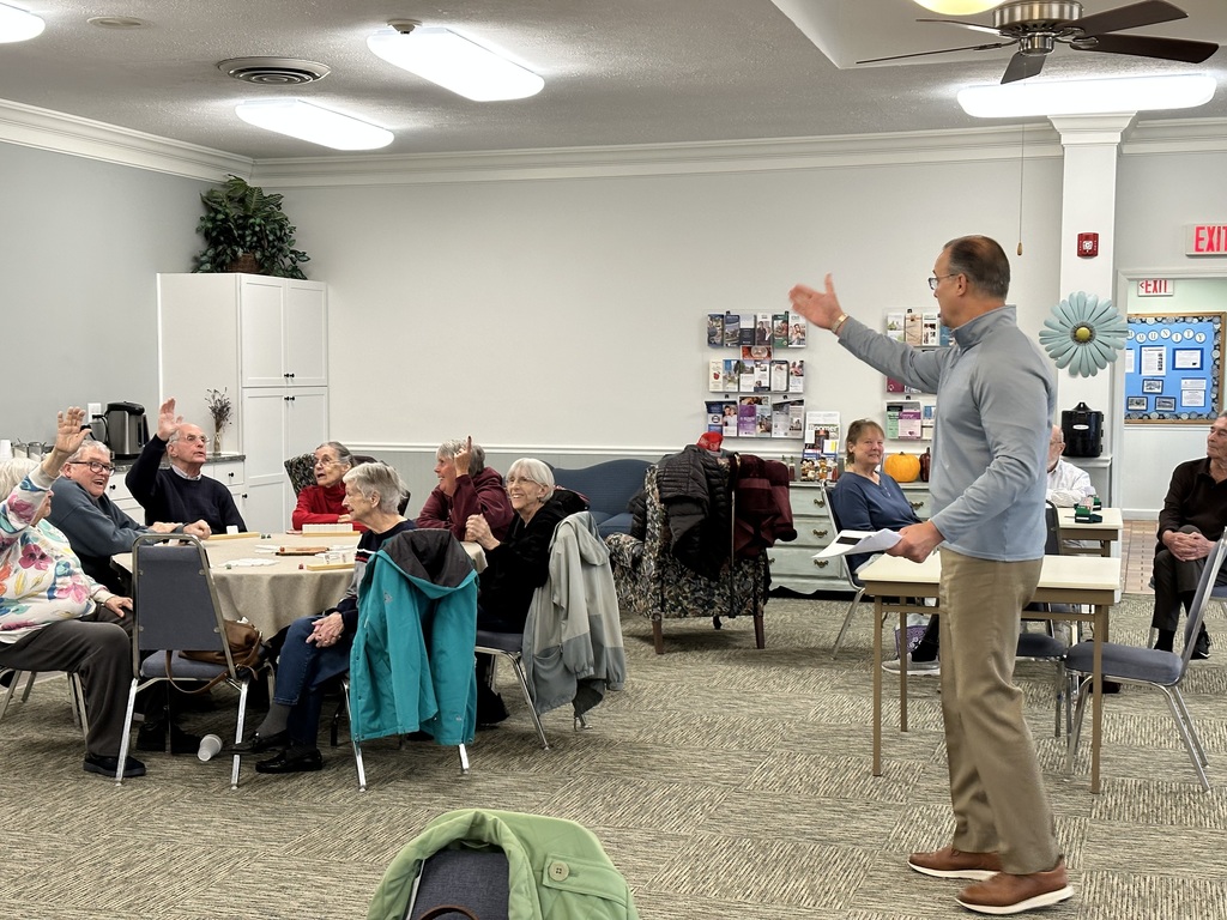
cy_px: 460
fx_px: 1701
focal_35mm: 48
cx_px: 614
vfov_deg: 30.3
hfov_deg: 39.7
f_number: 1.78
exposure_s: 1/60
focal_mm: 6.86
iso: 125
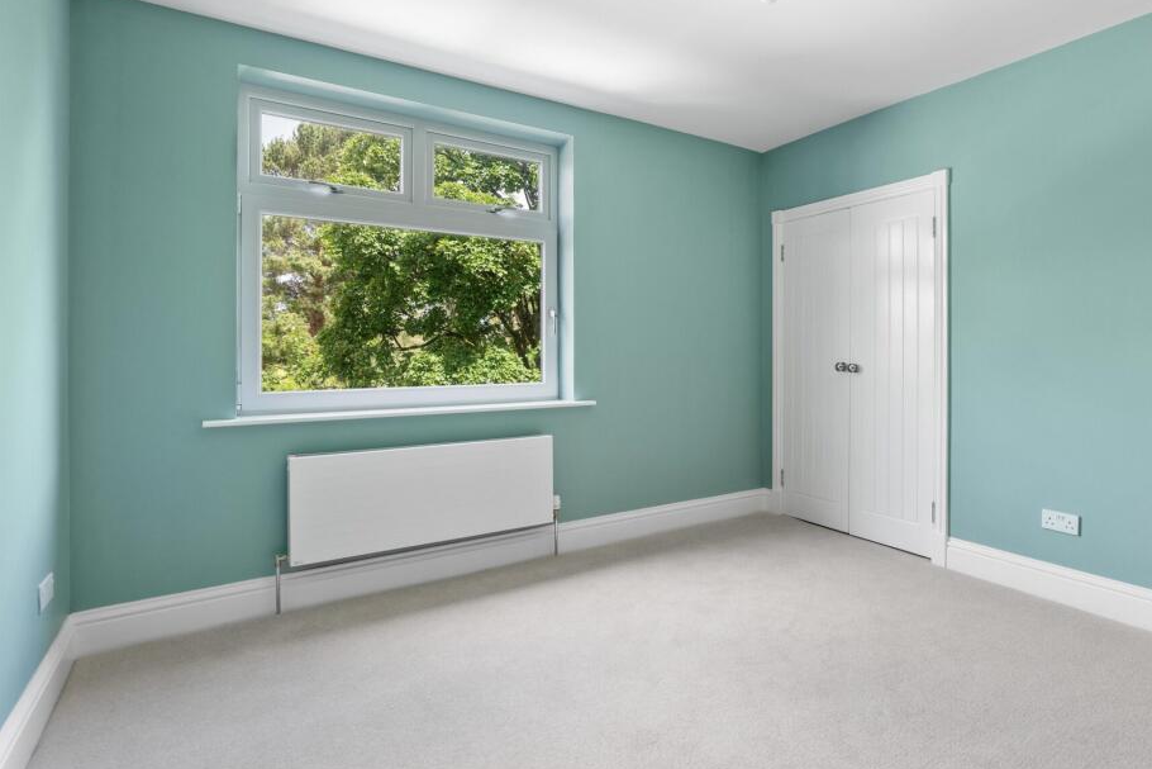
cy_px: 364
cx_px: 647
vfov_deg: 67.4
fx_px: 576
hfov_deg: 89.6
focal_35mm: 18
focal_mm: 16
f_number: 8
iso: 640
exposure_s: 1/13
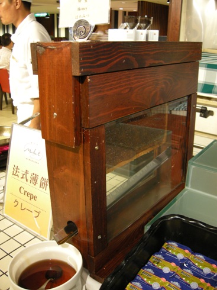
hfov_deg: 40.7
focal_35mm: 35
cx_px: 108
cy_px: 145
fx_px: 293
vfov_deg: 52.6
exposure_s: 1/4
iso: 200
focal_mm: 7.5
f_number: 2.7
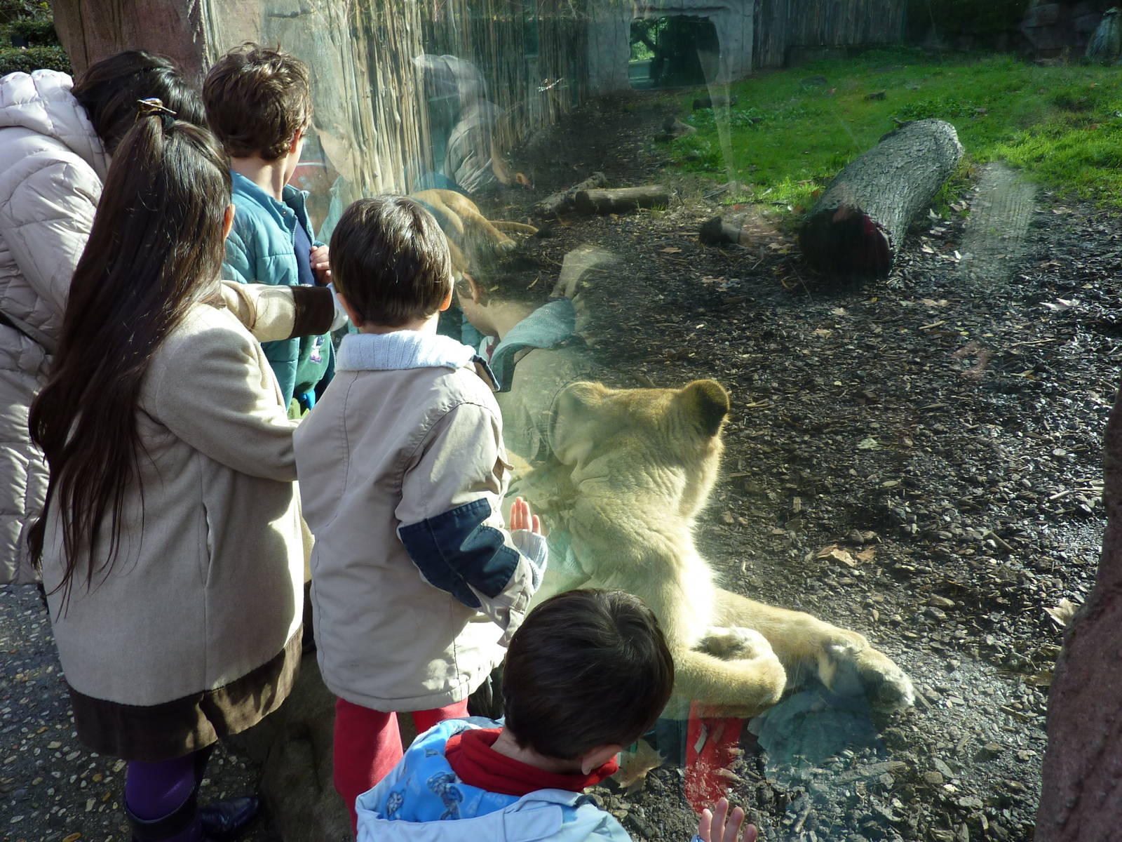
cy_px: 421
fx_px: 810
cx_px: 561
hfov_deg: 69.4
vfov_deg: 54.9
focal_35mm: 25
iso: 80
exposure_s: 1/100
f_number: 3.5
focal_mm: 4.1
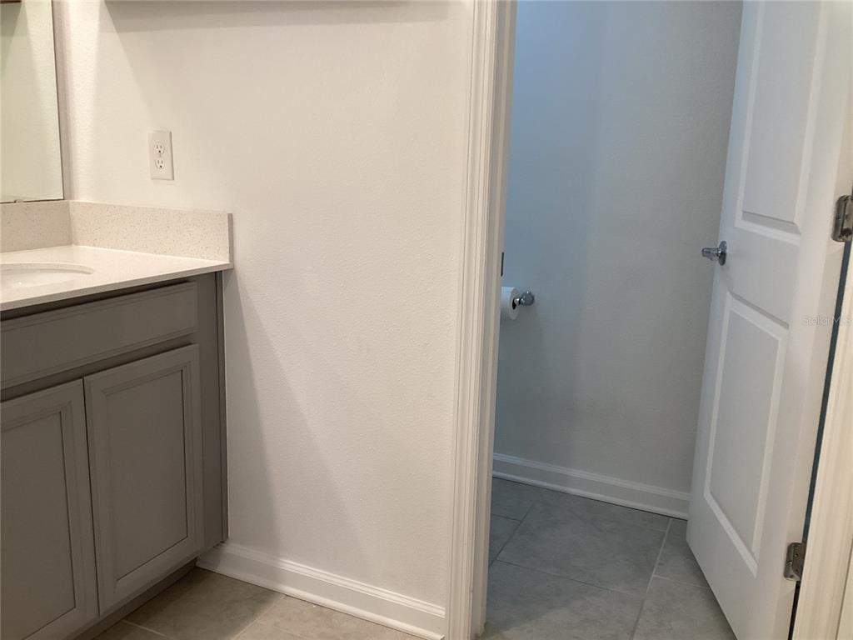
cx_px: 426
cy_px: 320
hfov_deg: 58.4
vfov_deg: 45.4
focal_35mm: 31
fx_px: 764
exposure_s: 1/60
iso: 125
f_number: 2.4
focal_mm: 3.3
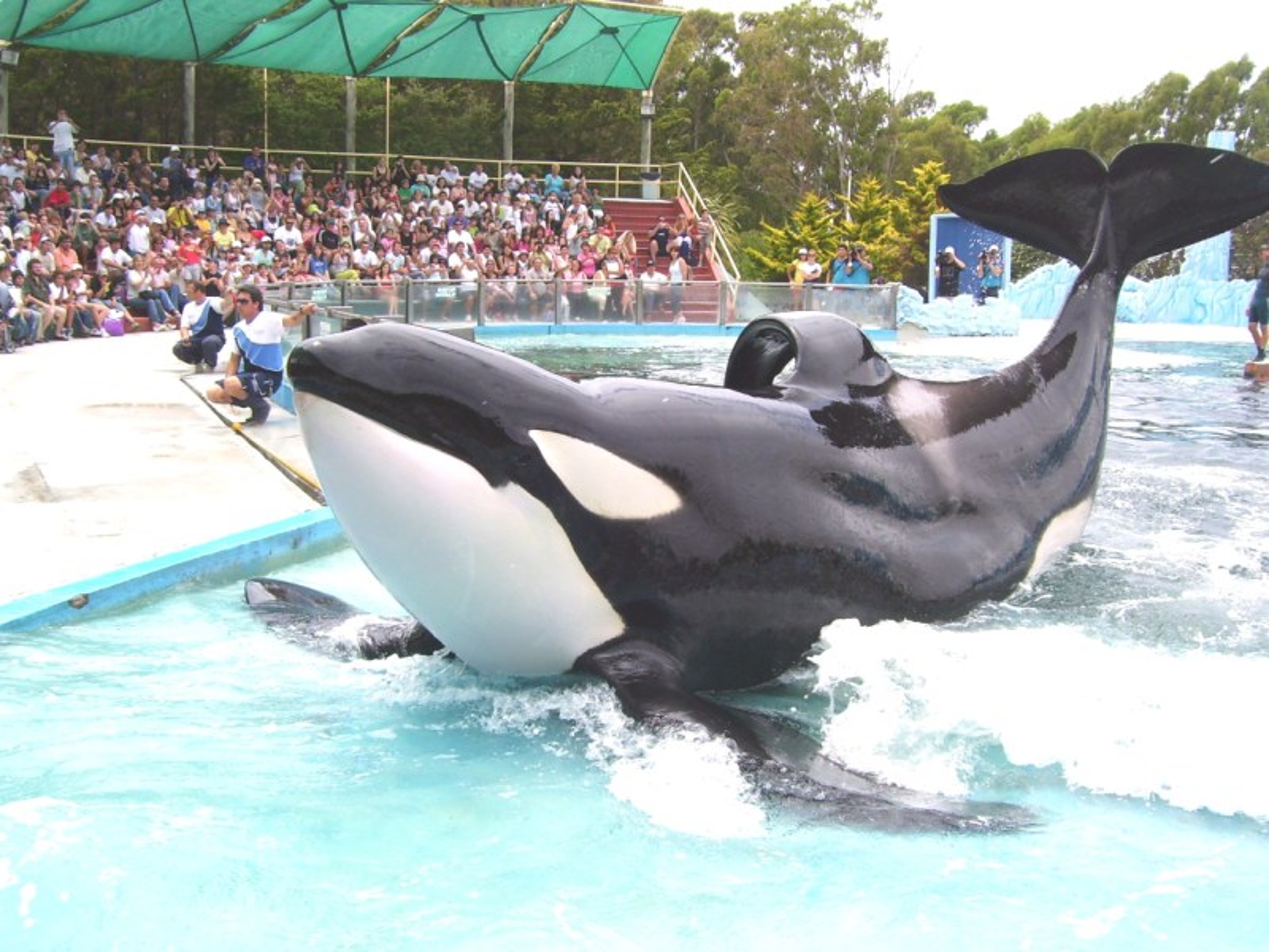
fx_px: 1320
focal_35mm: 36
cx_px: 634
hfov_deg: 51.4
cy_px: 476
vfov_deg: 39.7
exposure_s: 1/350
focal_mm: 6
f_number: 4.8
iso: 80
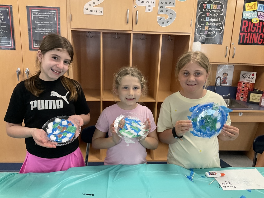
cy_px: 99
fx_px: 221
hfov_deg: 61.7
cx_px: 132
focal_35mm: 29
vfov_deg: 48.2
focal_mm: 3
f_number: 1.8
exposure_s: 1/60
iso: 200
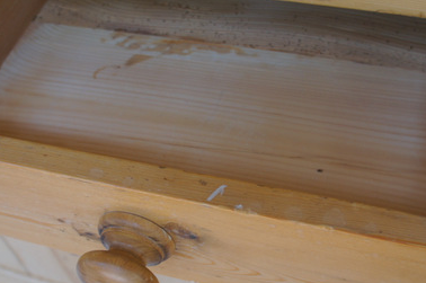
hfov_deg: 39.6
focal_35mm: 50
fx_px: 591
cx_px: 228
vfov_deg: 26.9
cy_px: 144
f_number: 3.5
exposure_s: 1/30
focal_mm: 18
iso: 200
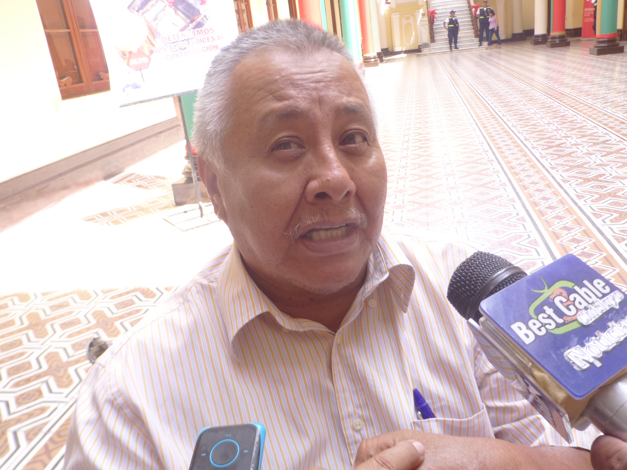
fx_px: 543
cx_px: 314
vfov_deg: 46.8
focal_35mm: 30
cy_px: 235
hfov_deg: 60.0
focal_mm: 5.4
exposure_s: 1/100
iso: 100
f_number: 3.6
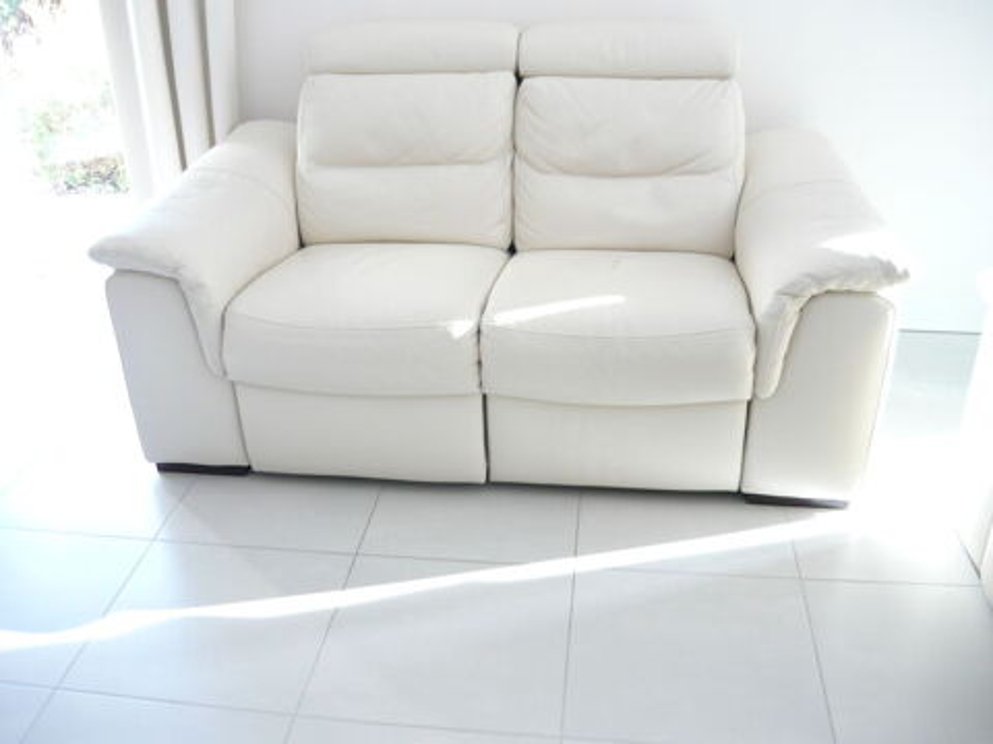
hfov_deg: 55.4
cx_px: 496
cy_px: 372
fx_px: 947
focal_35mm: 33
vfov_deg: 42.9
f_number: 2.8
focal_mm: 5.5
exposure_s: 1/30
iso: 250
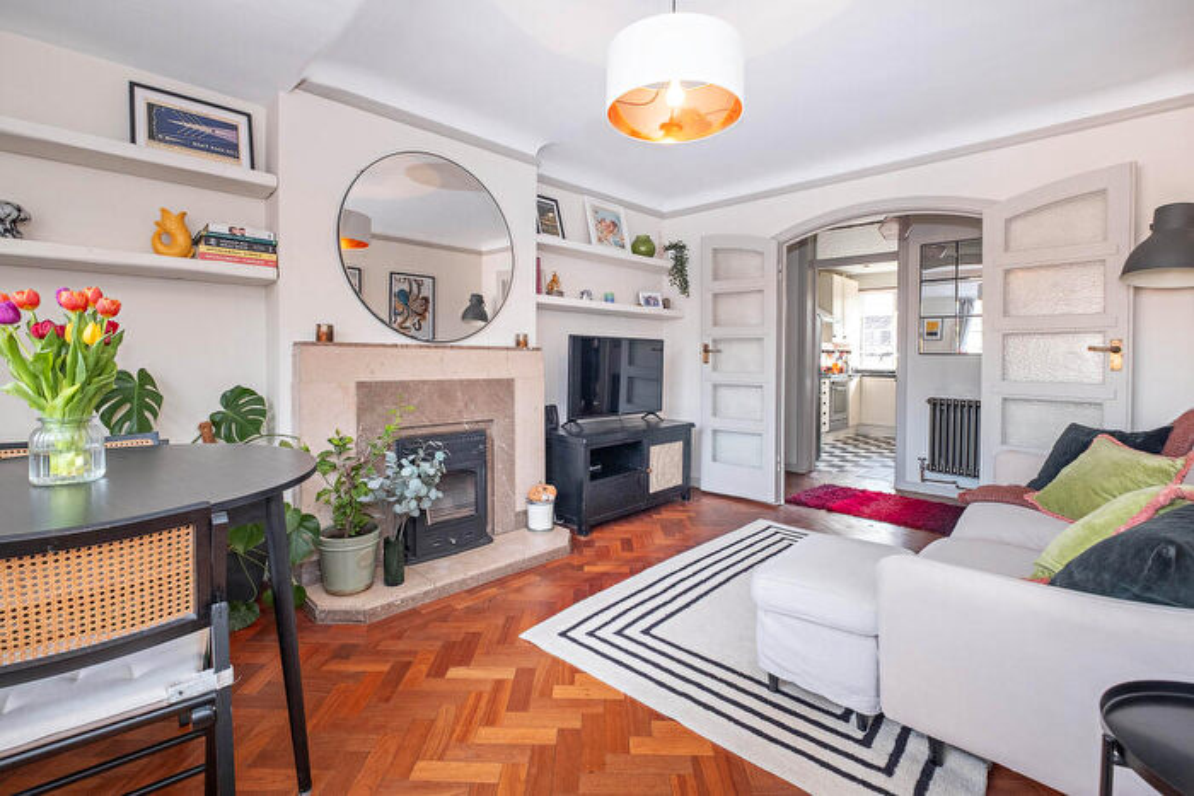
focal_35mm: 15
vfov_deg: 77.4
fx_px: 498
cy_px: 398
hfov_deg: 100.4
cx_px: 597
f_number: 5.6
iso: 400
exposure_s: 1/25
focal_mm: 10
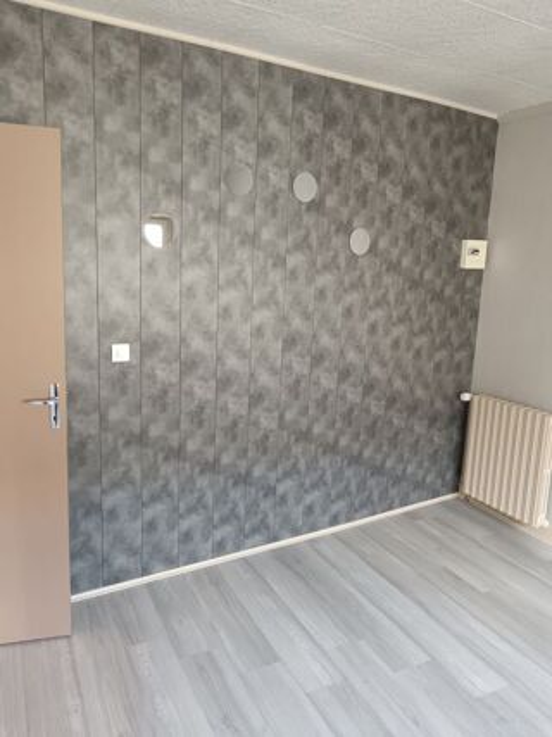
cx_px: 276
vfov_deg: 65.3
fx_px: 574
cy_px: 368
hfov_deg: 51.3
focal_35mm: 27
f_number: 1.9
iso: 856
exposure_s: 1/25
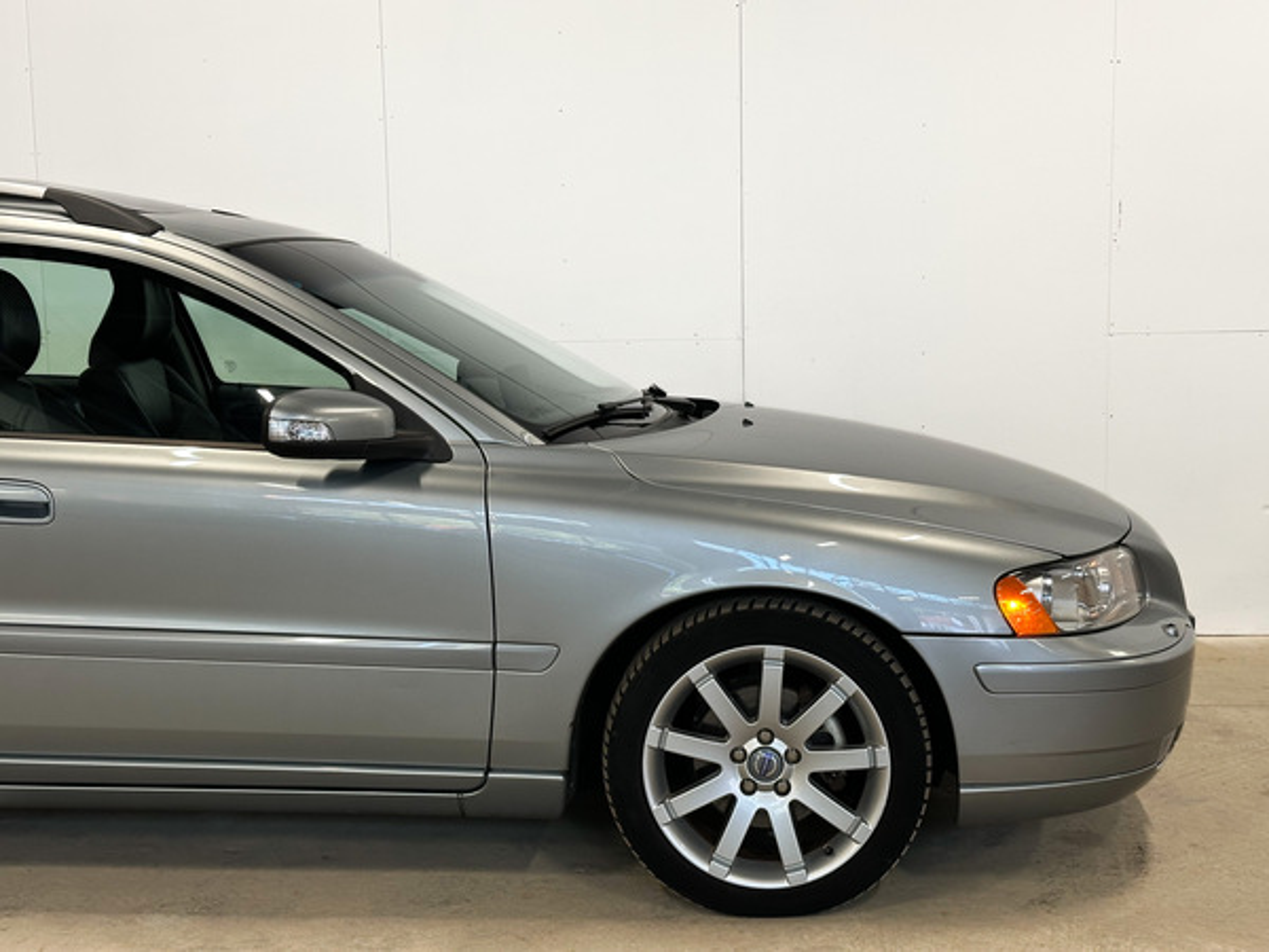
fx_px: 1760
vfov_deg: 30.3
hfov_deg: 39.7
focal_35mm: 48
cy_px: 476
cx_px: 634
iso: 100
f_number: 1.8
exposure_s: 1/50
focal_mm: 6.86
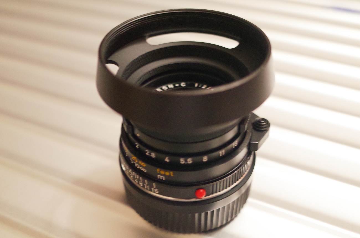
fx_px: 349
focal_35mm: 35
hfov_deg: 54.5
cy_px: 119
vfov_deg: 37.7
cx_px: 180
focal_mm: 18.3
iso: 3200
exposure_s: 1/15
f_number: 2.8
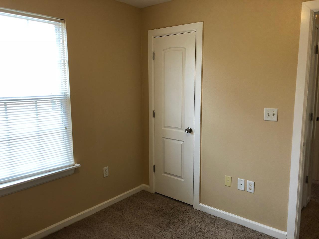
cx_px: 160
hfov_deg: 63.4
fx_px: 258
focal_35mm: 28
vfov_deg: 49.7
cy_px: 120
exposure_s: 1/30
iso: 25
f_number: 1.8
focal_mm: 4
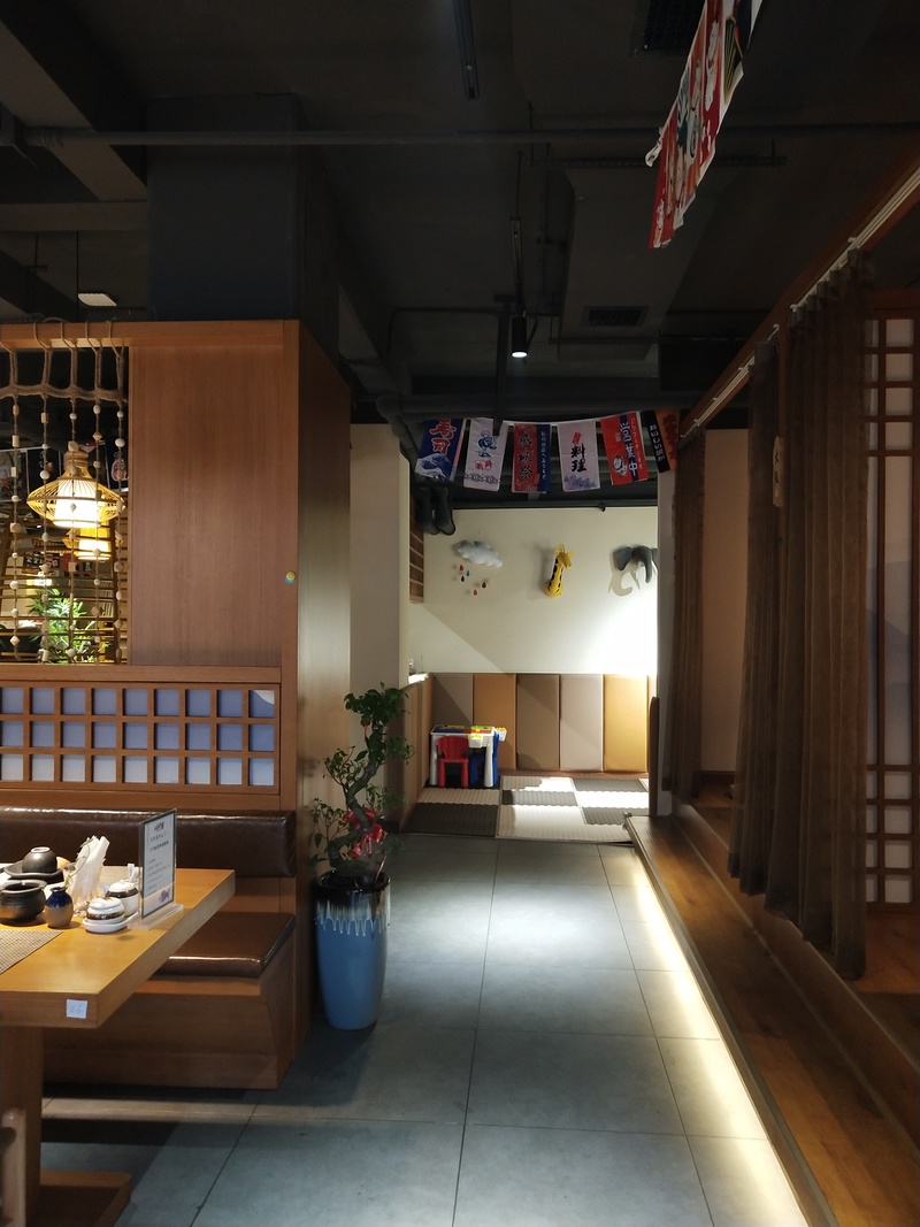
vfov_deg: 60.0
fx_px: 1063
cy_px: 614
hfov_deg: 46.8
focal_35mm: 30
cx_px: 460
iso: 329
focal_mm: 3.95
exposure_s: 1/50
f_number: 1.8
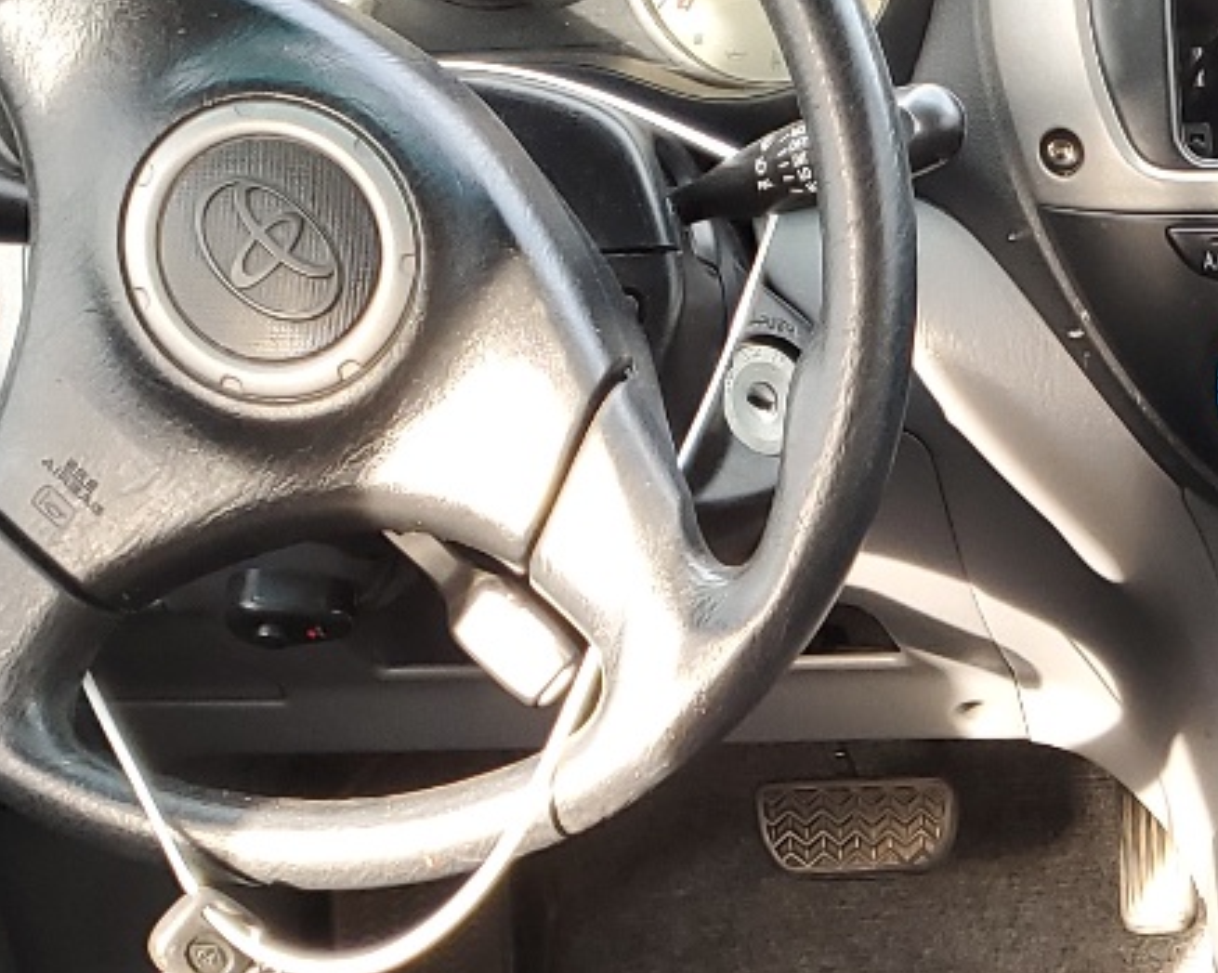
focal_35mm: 93
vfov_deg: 15.7
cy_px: 1263
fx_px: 3350
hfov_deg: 19.8
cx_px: 1324
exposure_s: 1/60.2
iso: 65
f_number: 1.5
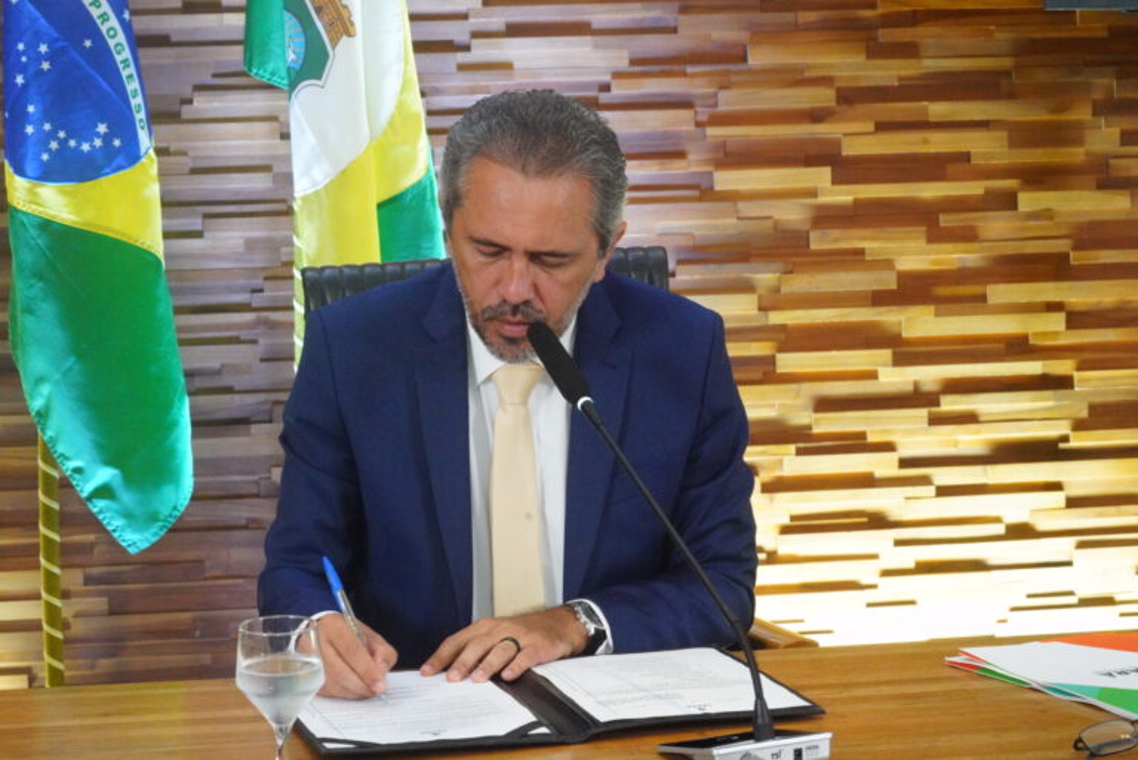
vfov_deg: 15.7
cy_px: 380
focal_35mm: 87
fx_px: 2752
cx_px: 569
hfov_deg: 23.4
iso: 20000
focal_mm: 87
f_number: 13
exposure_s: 1/160
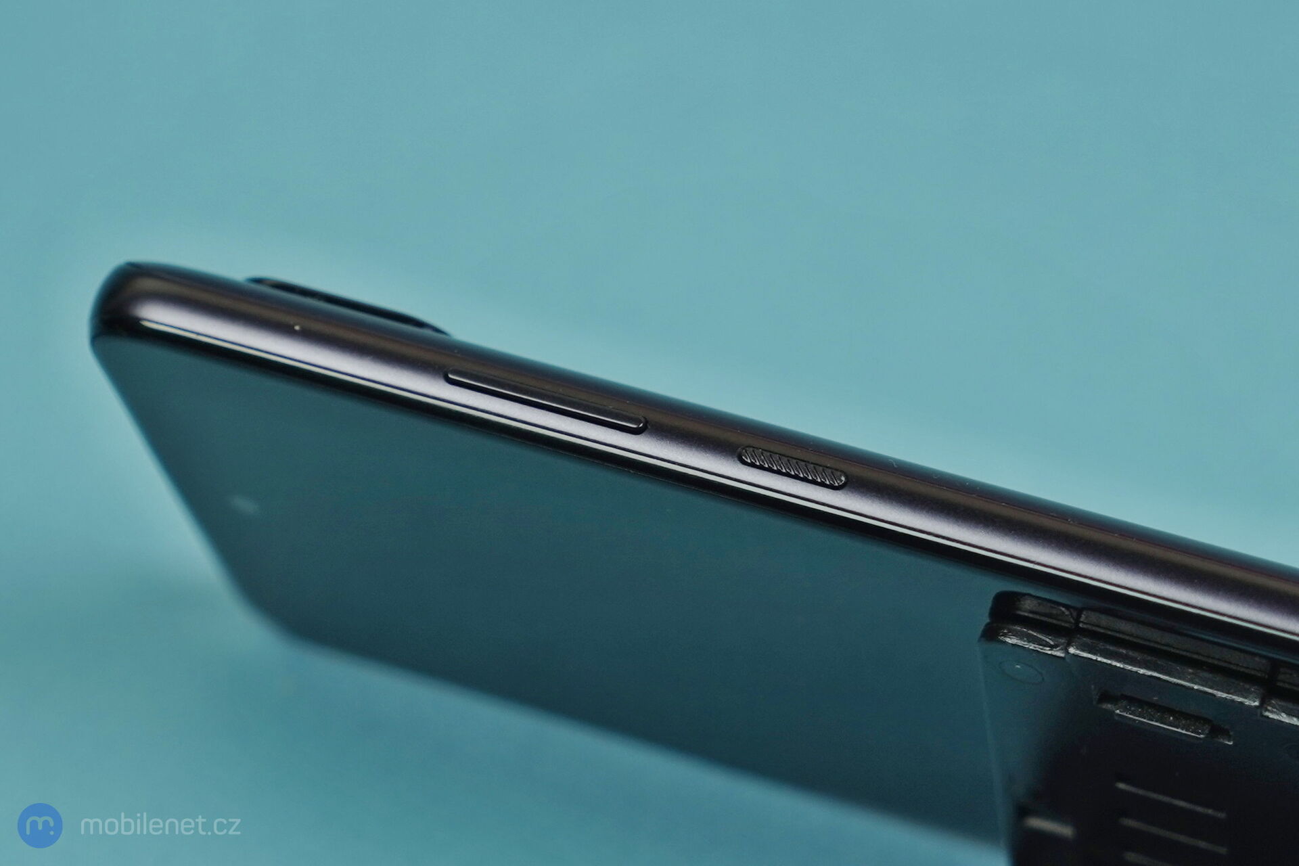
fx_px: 1912
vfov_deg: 25.5
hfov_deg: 37.5
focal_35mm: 53
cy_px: 433
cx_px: 650
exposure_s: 1/160
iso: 250
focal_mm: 53
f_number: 4
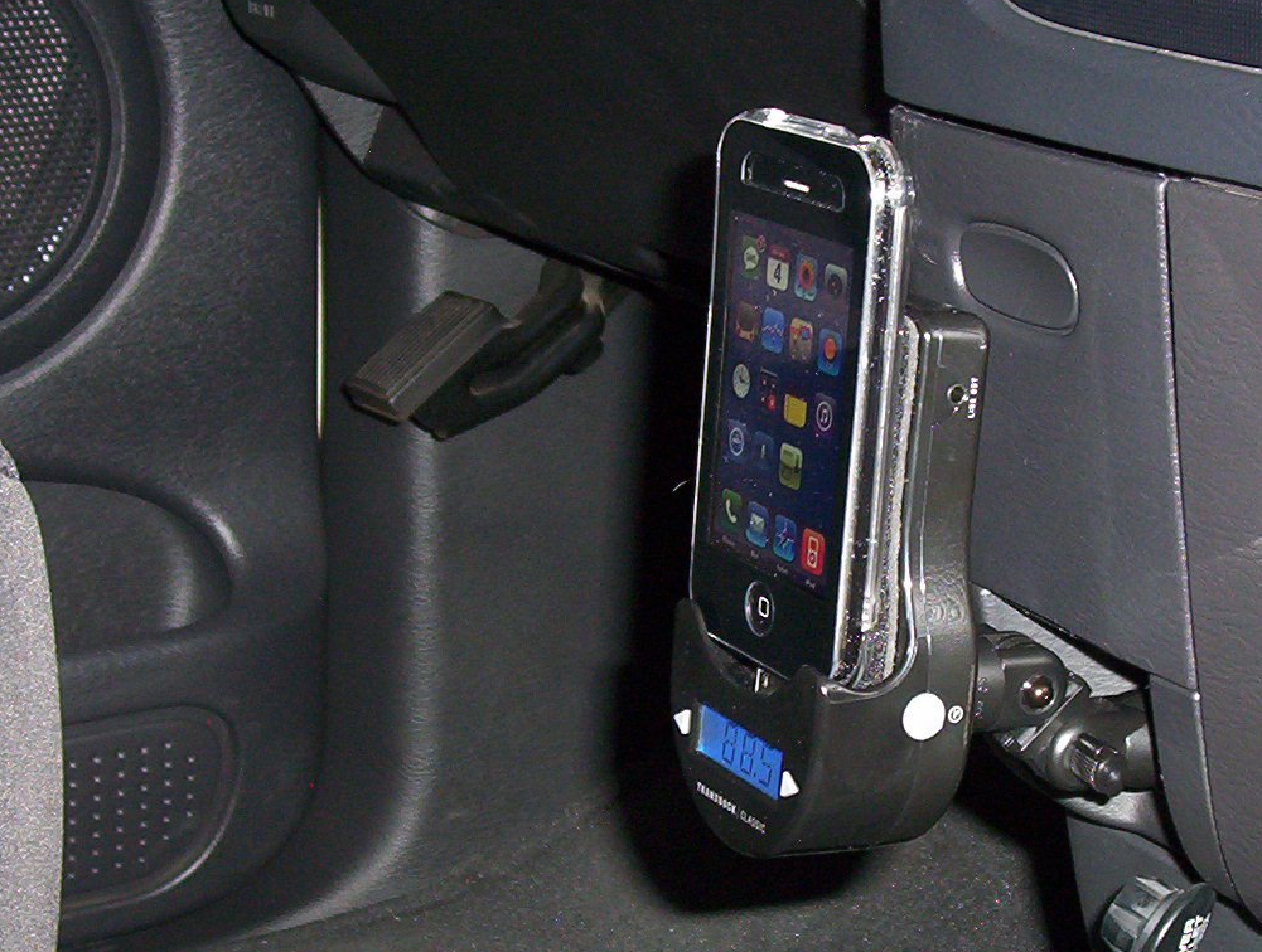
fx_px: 3216
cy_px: 577
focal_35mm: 88
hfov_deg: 22.1
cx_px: 832
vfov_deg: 16.8
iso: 140
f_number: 2.97
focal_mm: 7.1
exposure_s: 1/69.5
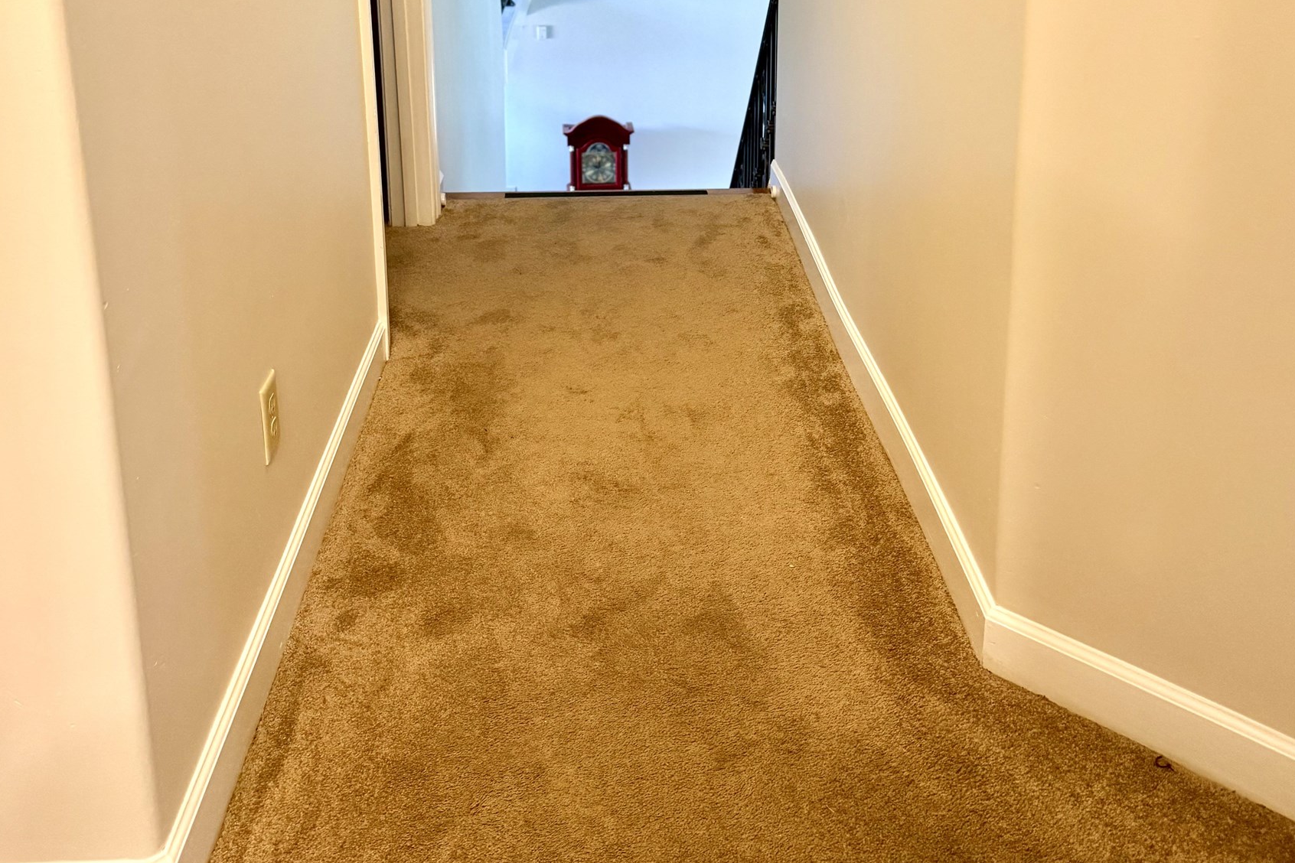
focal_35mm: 34
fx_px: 1223
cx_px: 643
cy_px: 96
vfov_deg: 36.6
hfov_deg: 55.8
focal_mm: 6.76
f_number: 1.78
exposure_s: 1/60
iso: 400
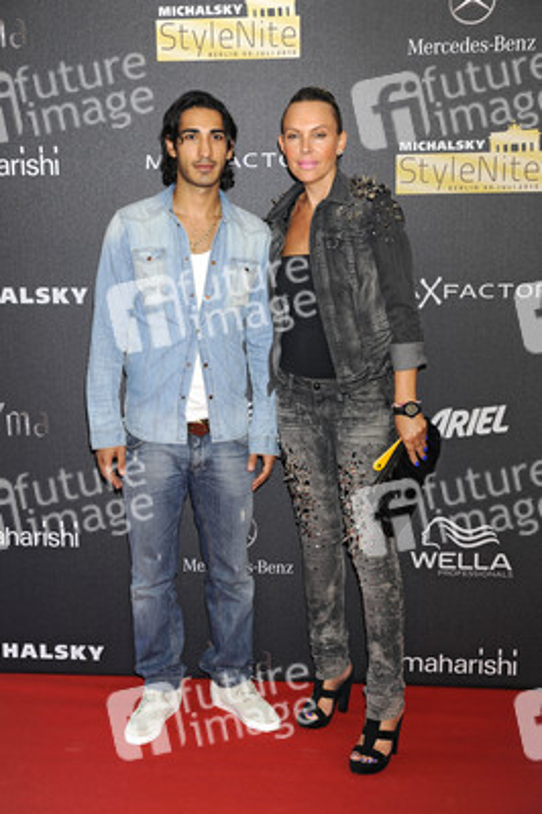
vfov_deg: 38.2
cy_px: 407
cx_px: 271
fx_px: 1176
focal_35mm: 52
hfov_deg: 25.9
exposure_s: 1/200
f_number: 5.6
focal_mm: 52
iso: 400
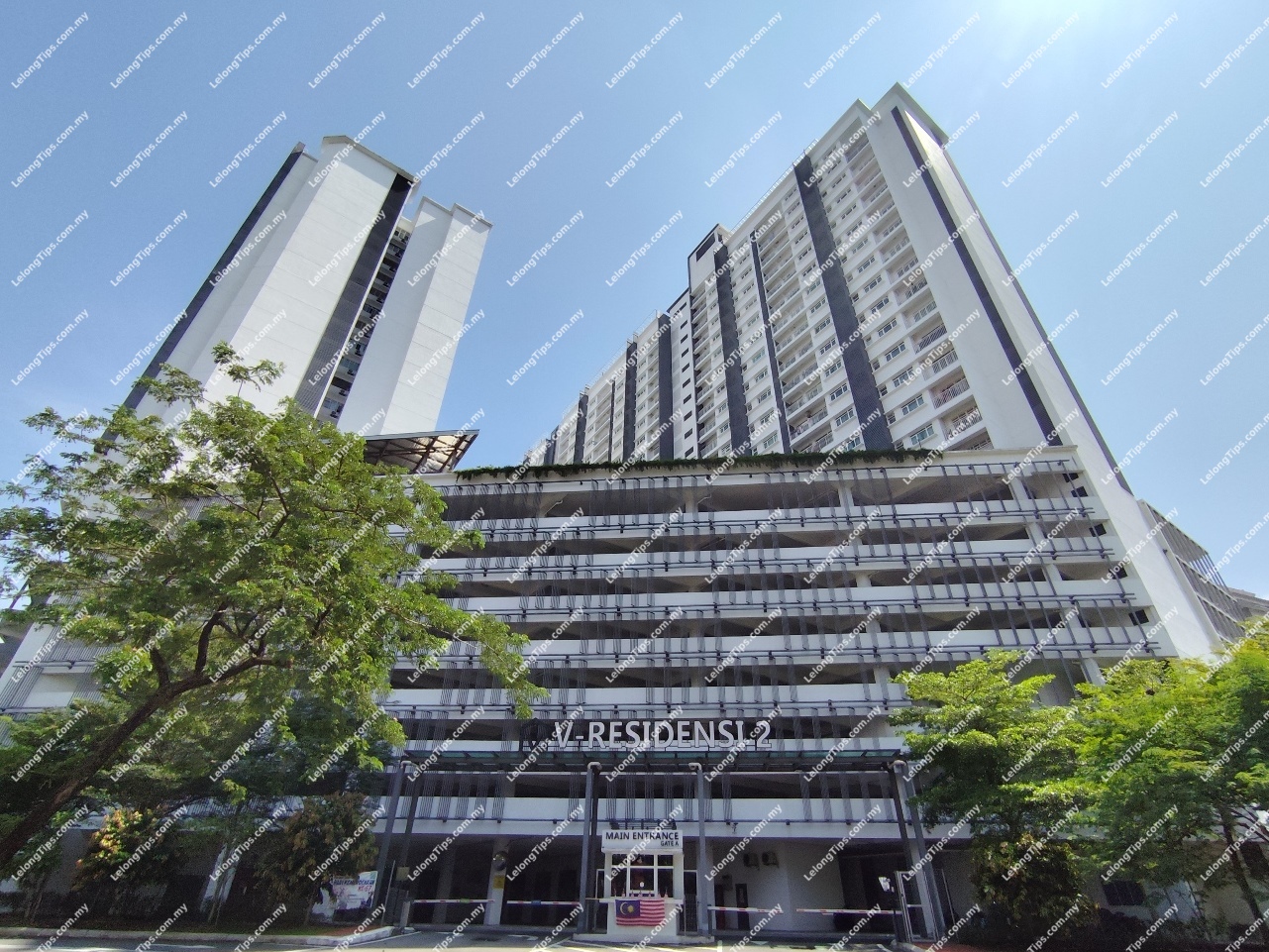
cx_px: 634
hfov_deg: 94.5
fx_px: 587
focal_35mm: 16
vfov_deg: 78.1
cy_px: 476
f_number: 2.2
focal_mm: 1.65
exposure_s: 1/3300
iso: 50
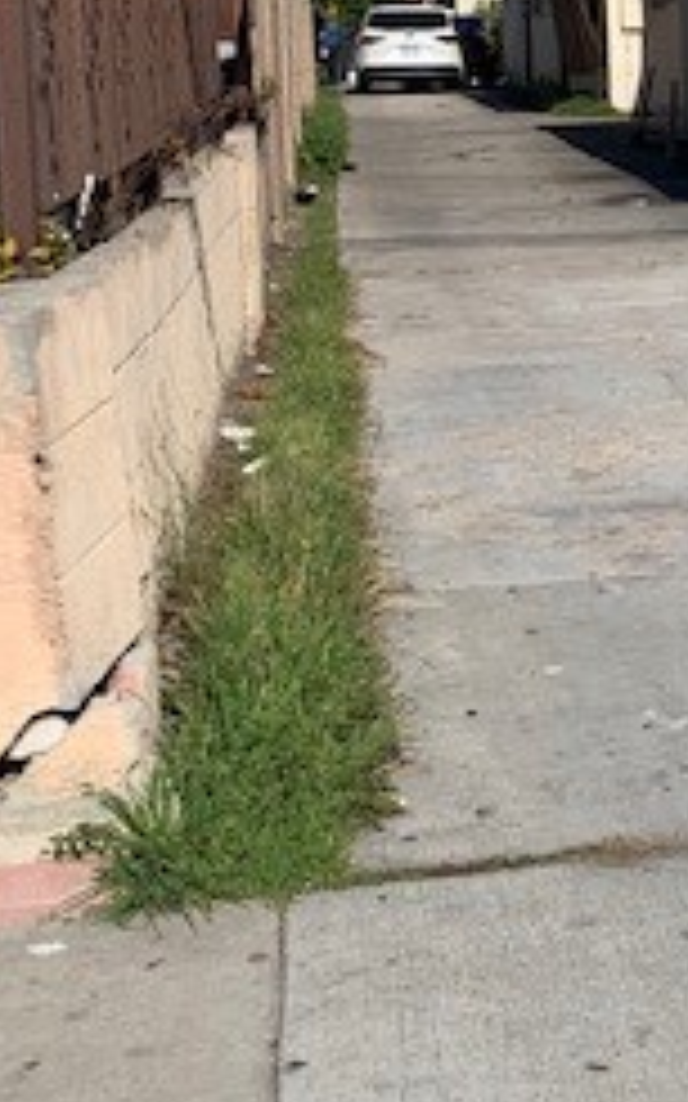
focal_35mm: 72
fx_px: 2161
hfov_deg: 16.8
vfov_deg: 28.2
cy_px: 274
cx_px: 958
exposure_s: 1/4464
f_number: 1.8
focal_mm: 4.25
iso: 25
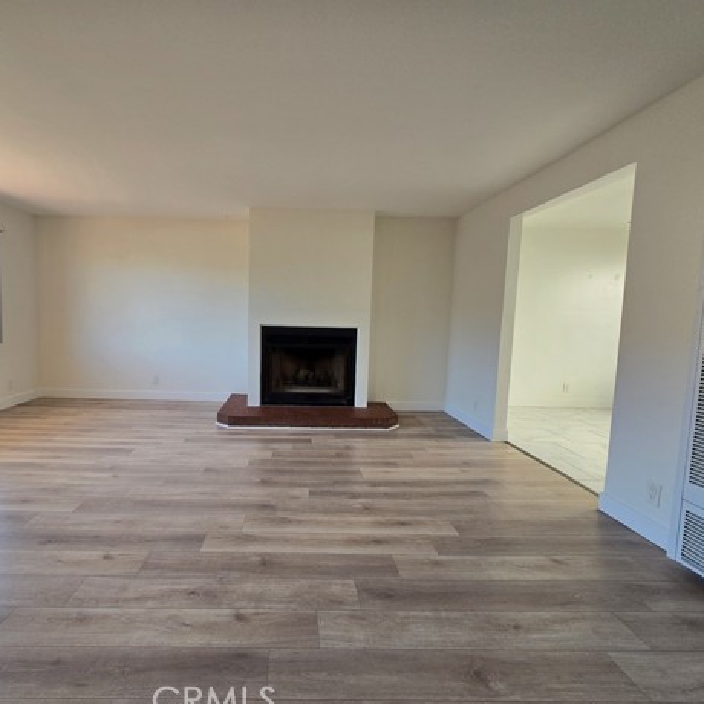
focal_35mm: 16
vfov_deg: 87.4
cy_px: 355
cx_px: 291
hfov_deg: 86.6
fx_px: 368
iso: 64
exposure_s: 1/120
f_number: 2.2
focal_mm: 2.2
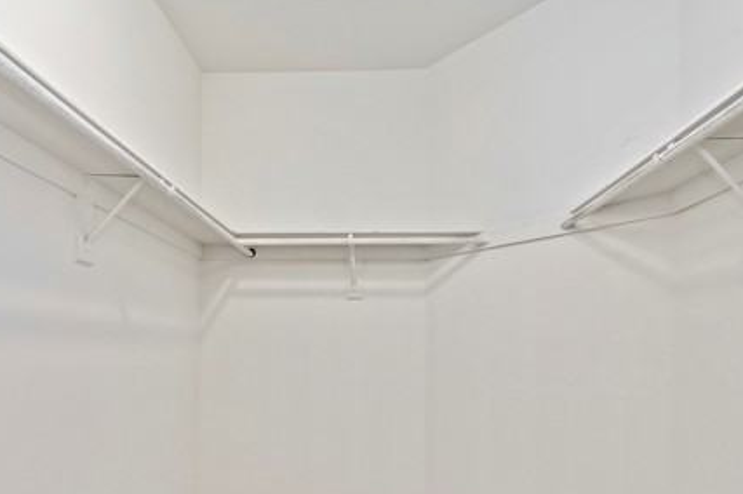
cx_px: 369
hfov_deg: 81.2
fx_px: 433
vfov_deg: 57.2
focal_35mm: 21
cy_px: 353
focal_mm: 14
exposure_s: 1/8
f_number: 10
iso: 500
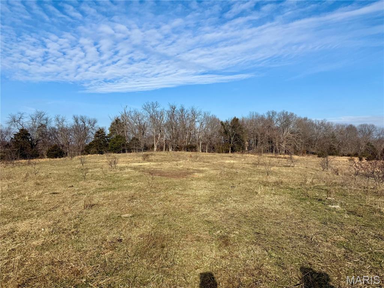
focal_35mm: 24
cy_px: 144
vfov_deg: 56.8
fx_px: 266
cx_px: 192
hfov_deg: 71.6
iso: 80
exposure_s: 1/5319
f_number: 1.78
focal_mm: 6.76
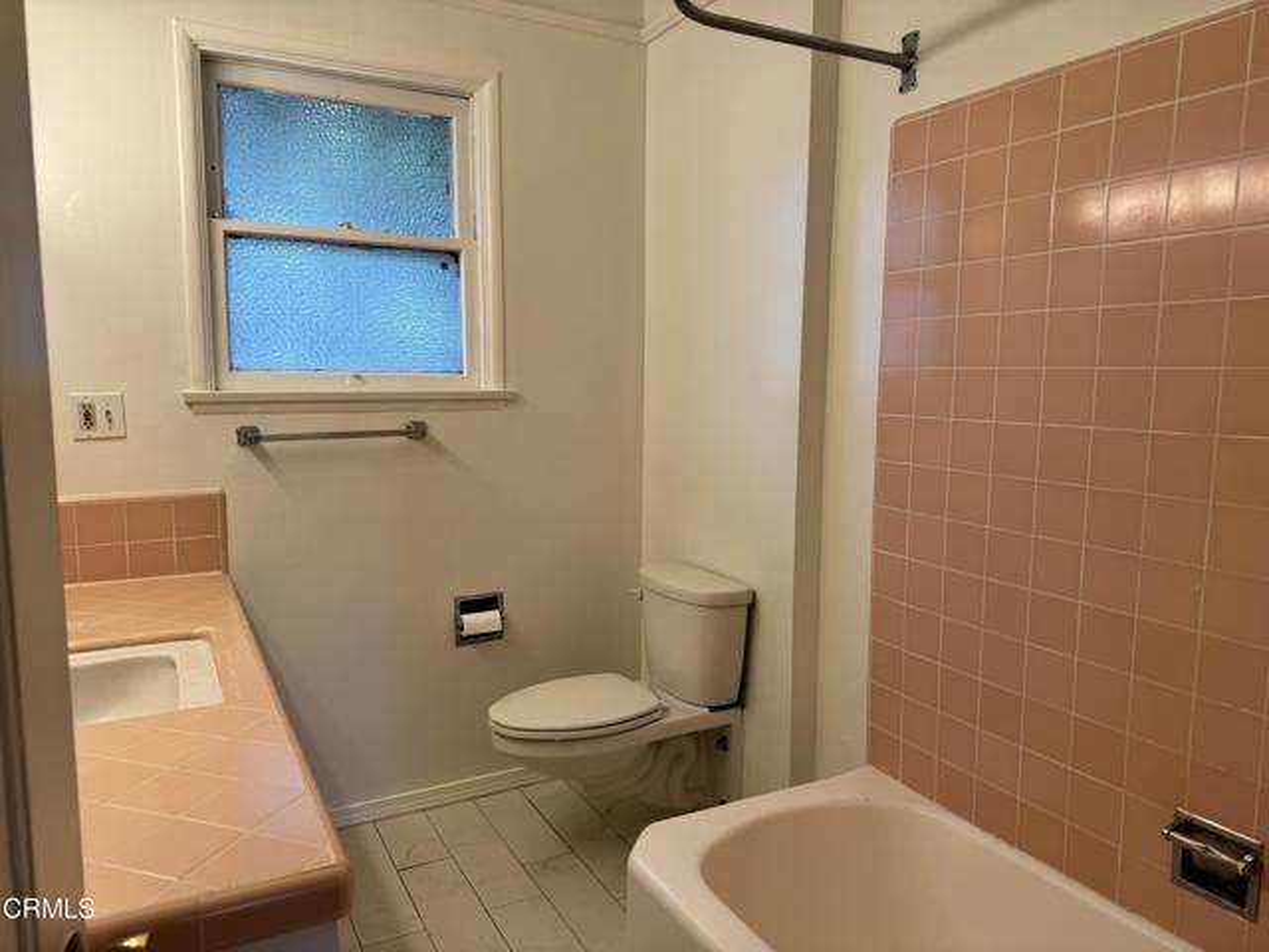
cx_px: 634
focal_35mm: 24
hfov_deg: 71.6
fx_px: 880
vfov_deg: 56.8
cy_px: 476
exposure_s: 1/120
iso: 80
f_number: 1.78
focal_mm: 6.76
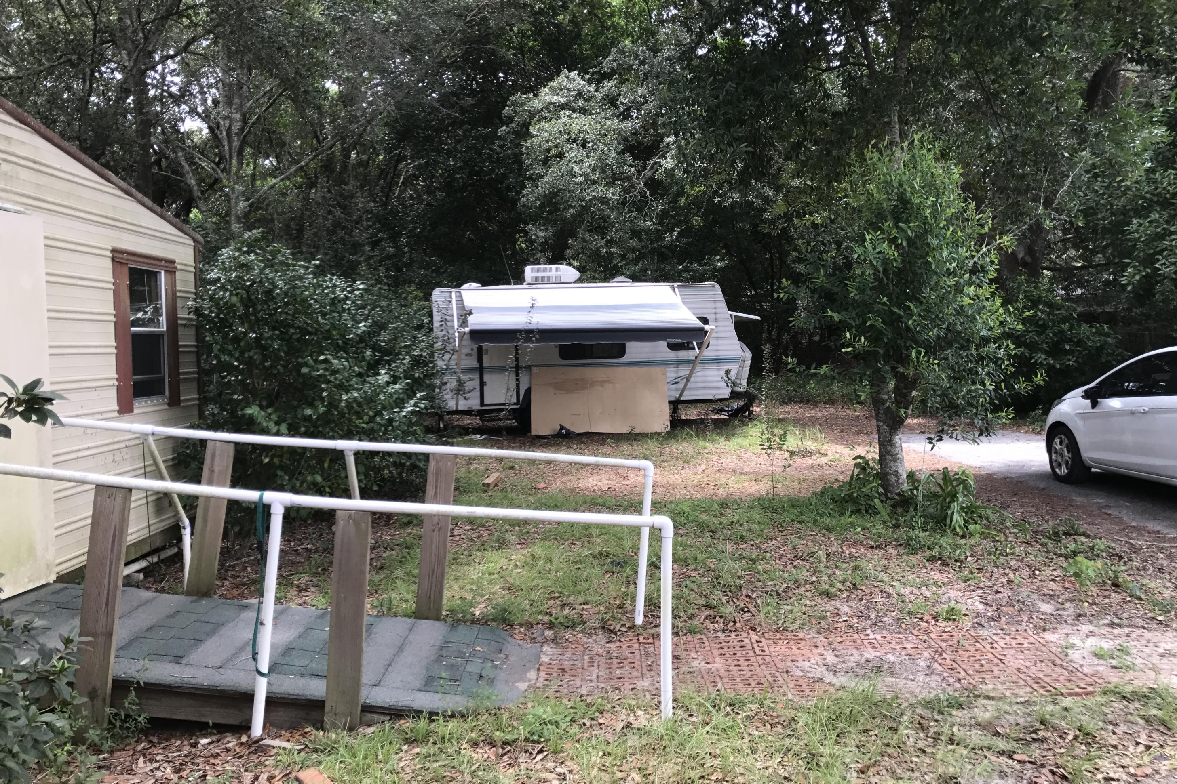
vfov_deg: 43.6
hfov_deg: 61.9
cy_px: 362
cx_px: 603
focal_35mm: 30
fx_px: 981
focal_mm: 3.99
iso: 20
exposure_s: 1/404
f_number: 1.8
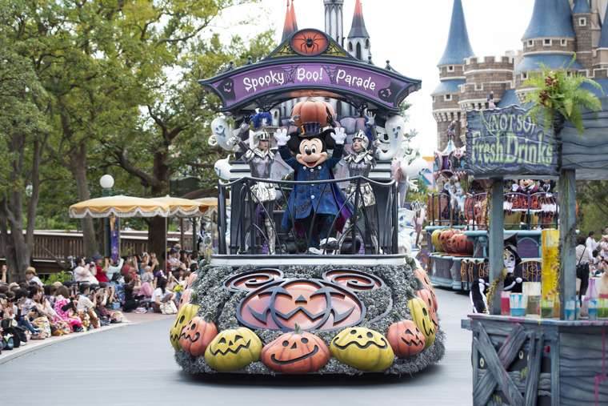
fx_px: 1689
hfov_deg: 20.4
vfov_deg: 13.7
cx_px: 304
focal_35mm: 100
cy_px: 203
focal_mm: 100
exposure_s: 1/800
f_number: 4
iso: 200
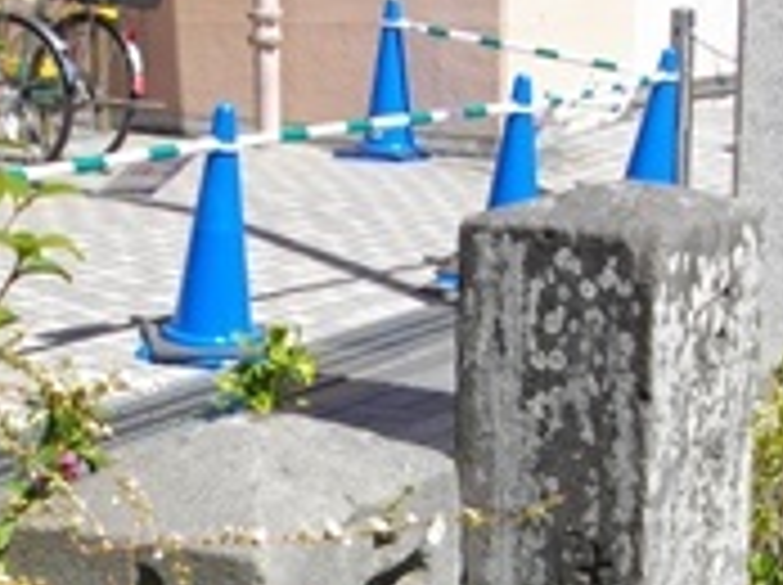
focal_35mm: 92
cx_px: 423
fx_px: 2078
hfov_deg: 21.3
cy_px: 569
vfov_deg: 15.8
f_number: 2.9
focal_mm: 5.7
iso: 100
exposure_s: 1/1000
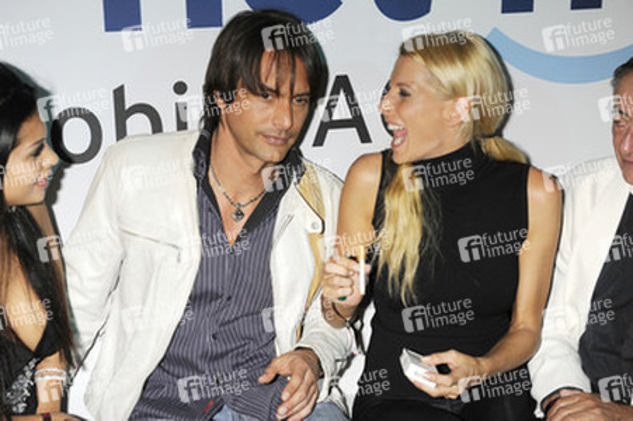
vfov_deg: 19.4
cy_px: 210
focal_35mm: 70
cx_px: 316
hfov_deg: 28.9
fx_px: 1230
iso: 1600
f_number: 5.6
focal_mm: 70
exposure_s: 1/50
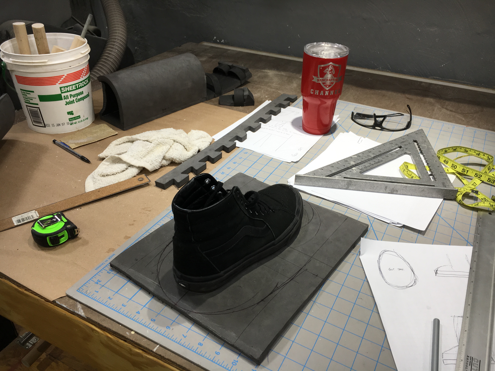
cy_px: 186
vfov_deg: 48.2
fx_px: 415
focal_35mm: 29
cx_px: 248
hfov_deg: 61.7
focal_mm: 4.15
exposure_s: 1/60
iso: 25
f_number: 2.2
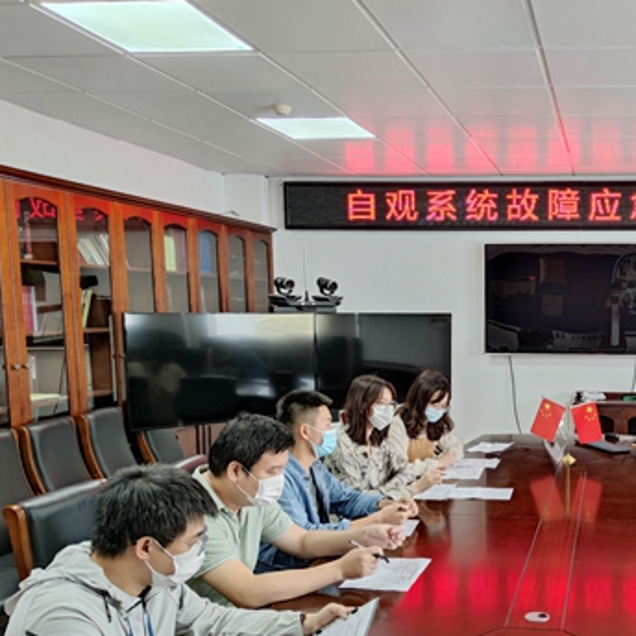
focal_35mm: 37
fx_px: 769
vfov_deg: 44.5
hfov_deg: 42.4
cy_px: 407
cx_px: 531
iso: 351
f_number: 1.85
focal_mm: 6.78
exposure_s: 1/33
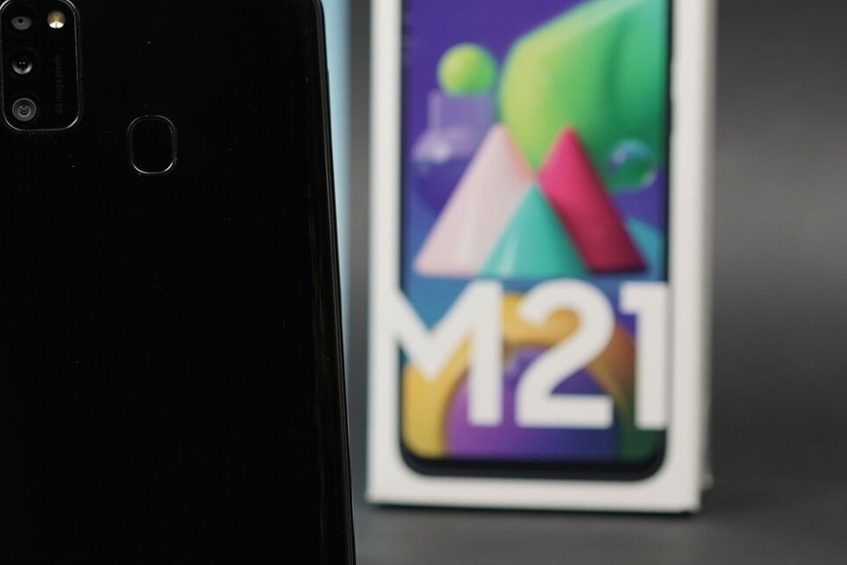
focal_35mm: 109
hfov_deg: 18.6
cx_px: 184
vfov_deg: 12.6
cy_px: 312
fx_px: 2564
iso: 400
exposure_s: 1/125
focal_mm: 55
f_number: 3.5
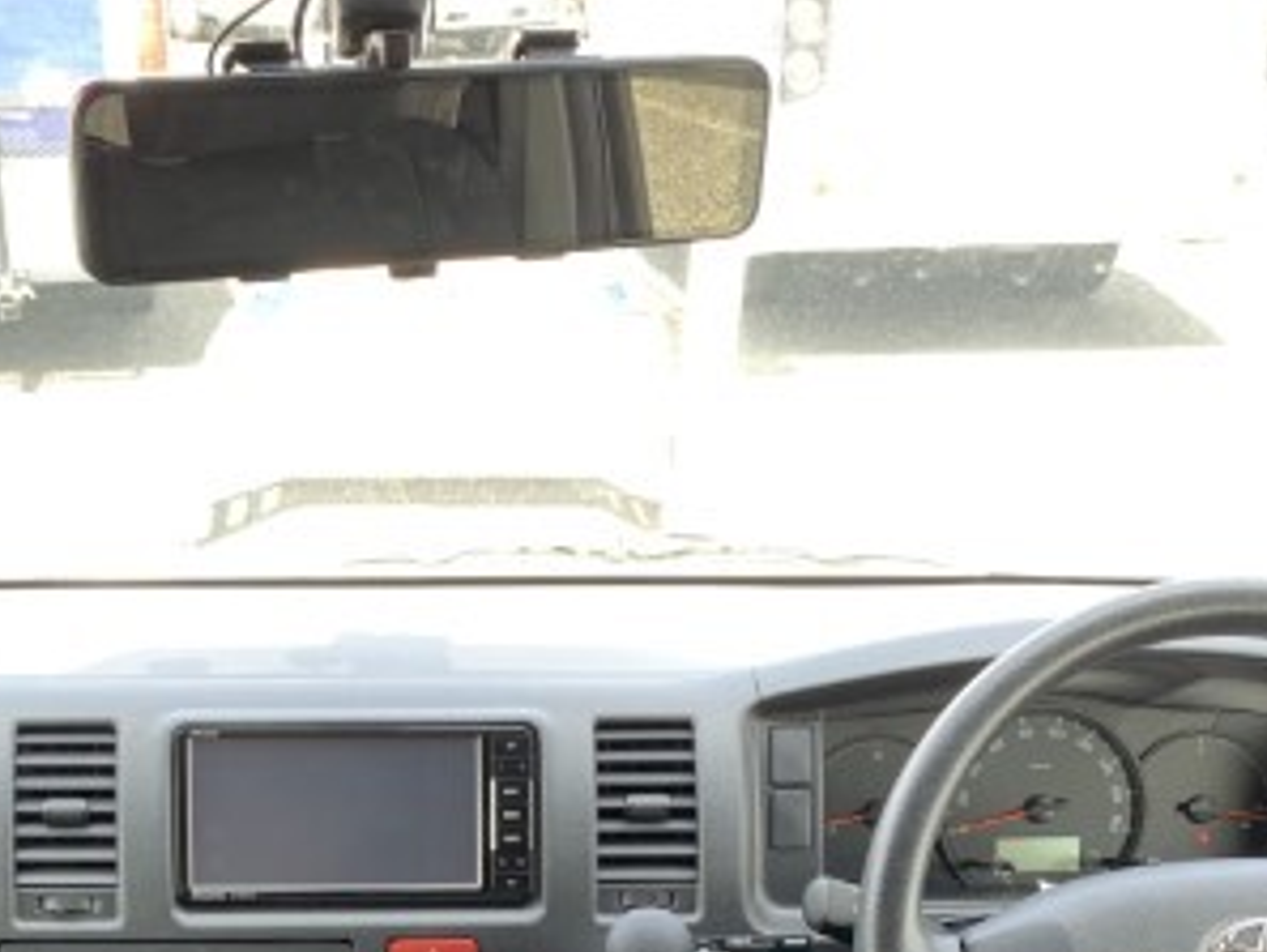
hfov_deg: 34.0
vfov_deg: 24.6
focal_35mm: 56
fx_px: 2051
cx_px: 410
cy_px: 1016
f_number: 1.8
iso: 100
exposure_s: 1/110
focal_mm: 4.25
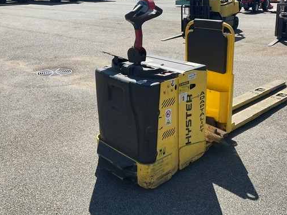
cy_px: 93
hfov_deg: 49.8
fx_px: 307
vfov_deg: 38.6
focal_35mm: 37
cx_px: 172
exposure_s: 1/1577
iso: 16
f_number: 1.8
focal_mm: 3
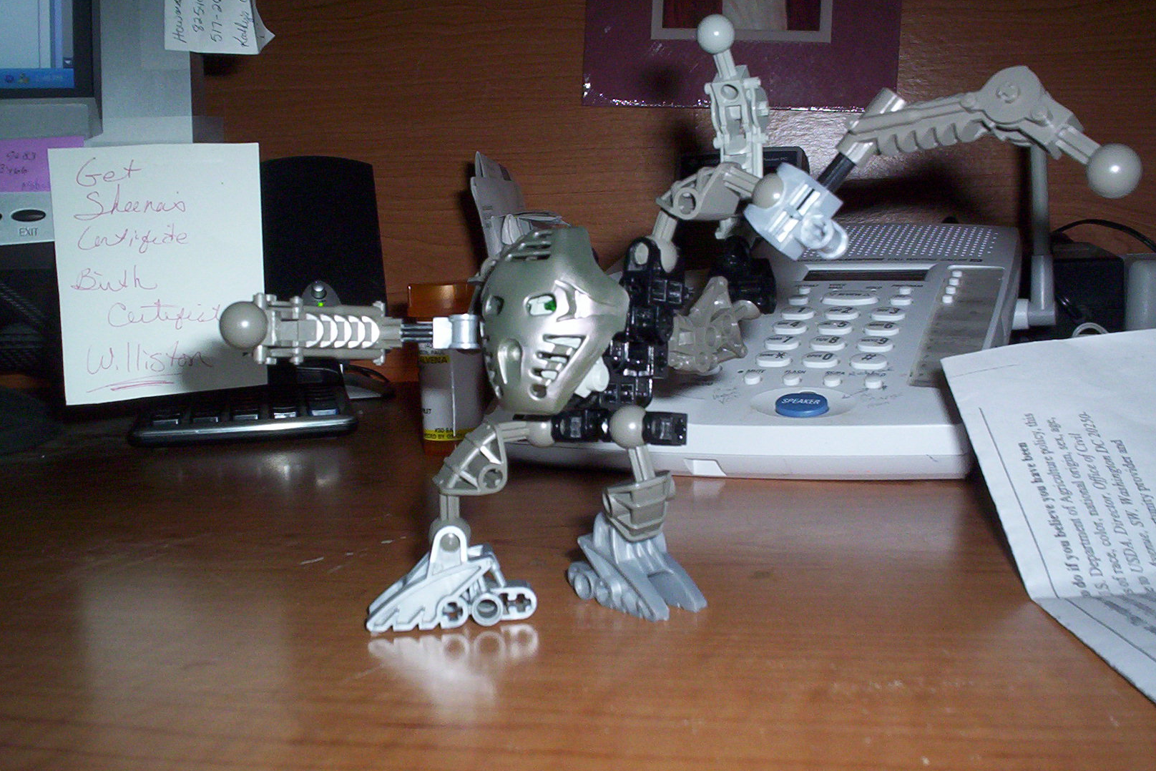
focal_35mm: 40
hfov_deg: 48.5
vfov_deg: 33.4
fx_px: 1285
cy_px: 398
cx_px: 579
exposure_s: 1/60
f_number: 4.5
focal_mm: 4.99
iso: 140
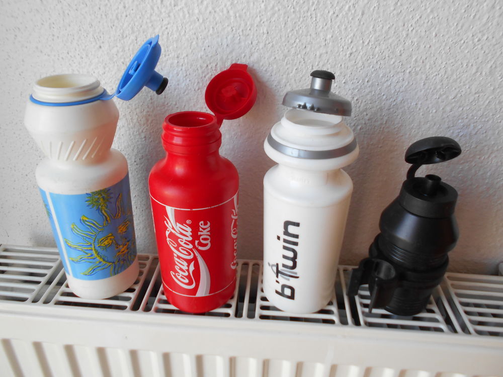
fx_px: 378
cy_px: 188
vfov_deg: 53.1
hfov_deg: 67.3
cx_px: 252
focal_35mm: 26
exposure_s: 1/30
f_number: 3.2
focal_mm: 4.6
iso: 160
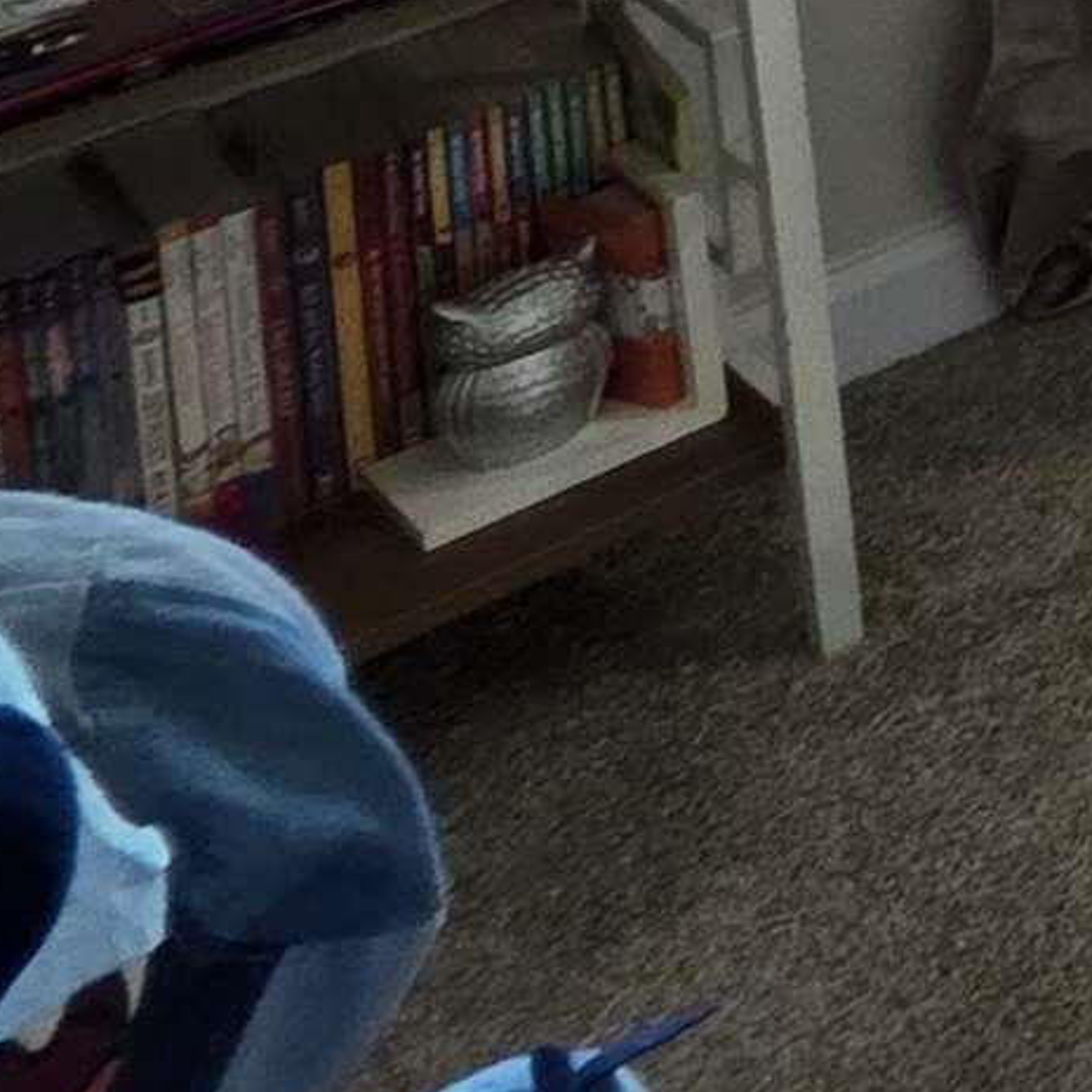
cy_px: -1179
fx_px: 2712
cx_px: 3410
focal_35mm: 76
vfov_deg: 16.4
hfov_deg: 11.0
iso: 250
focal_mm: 2.2
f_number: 1.9
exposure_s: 1/60
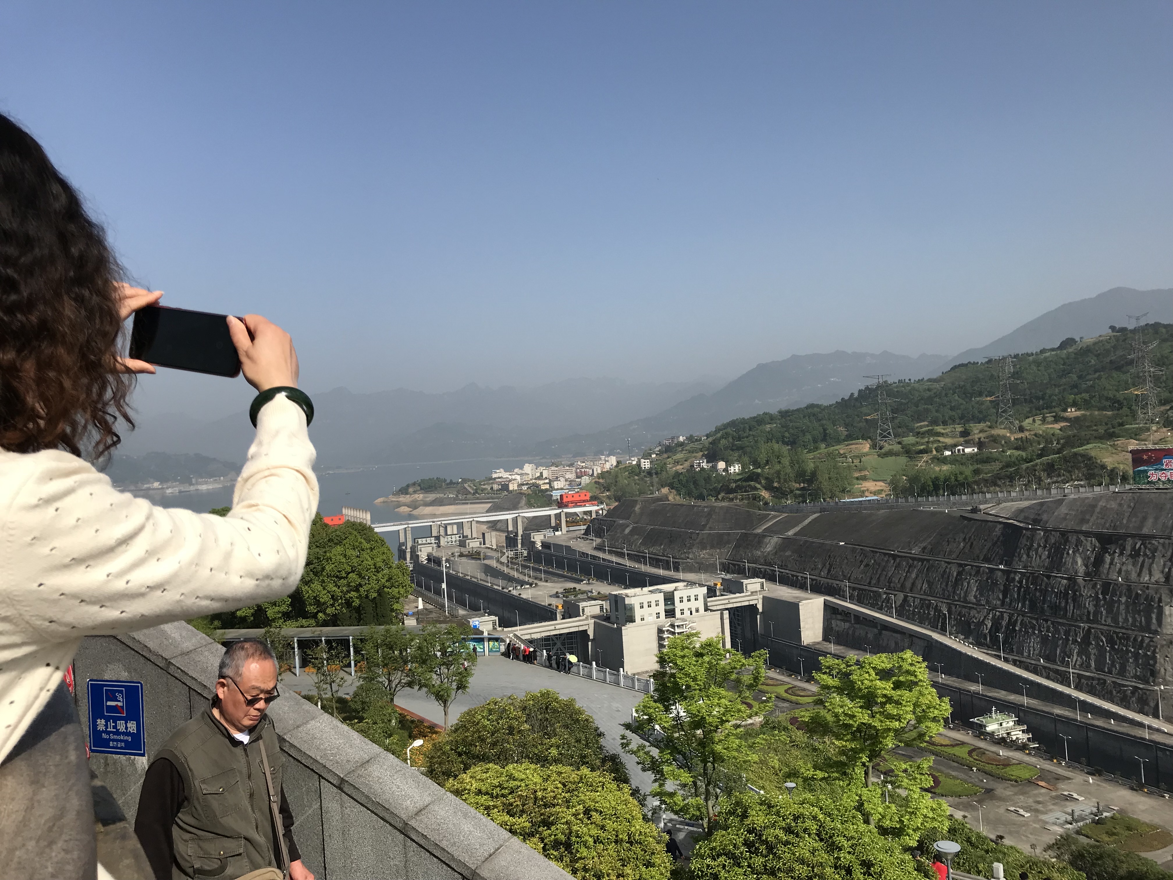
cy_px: 440
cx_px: 586
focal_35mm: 28
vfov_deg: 49.7
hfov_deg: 63.4
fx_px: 949
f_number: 1.8
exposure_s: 1/2907
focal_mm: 3.99
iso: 20
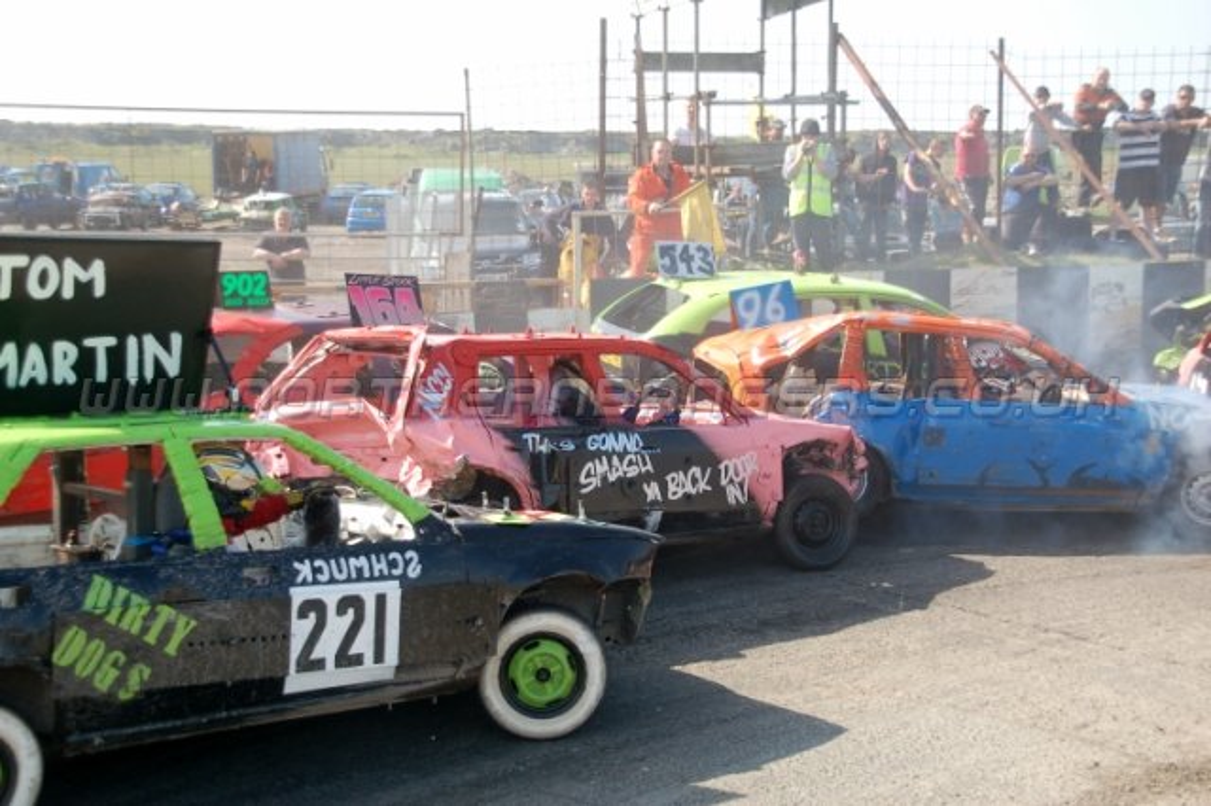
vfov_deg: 26.5
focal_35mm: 51
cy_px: 403
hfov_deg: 38.9
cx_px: 606
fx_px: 1715
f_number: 4.5
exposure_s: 1/800
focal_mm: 34
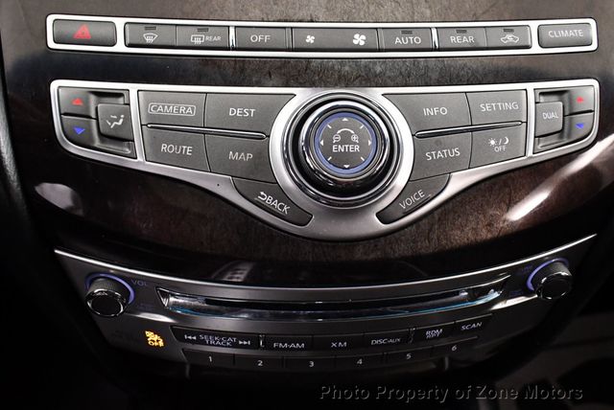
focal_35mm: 36
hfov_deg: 53.1
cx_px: 307
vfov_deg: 36.9
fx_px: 615
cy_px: 205
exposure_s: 1/100
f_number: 3.5
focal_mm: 18
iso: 3200
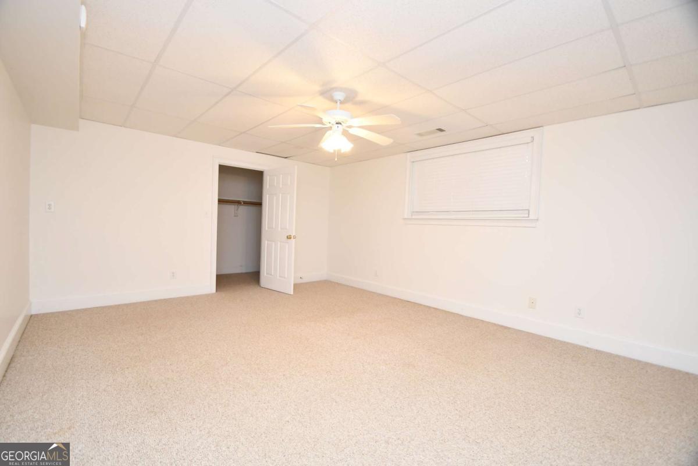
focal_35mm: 15
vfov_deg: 77.3
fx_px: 291
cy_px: 233
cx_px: 349
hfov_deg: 100.4
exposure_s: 1/60
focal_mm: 10
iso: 640
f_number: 4
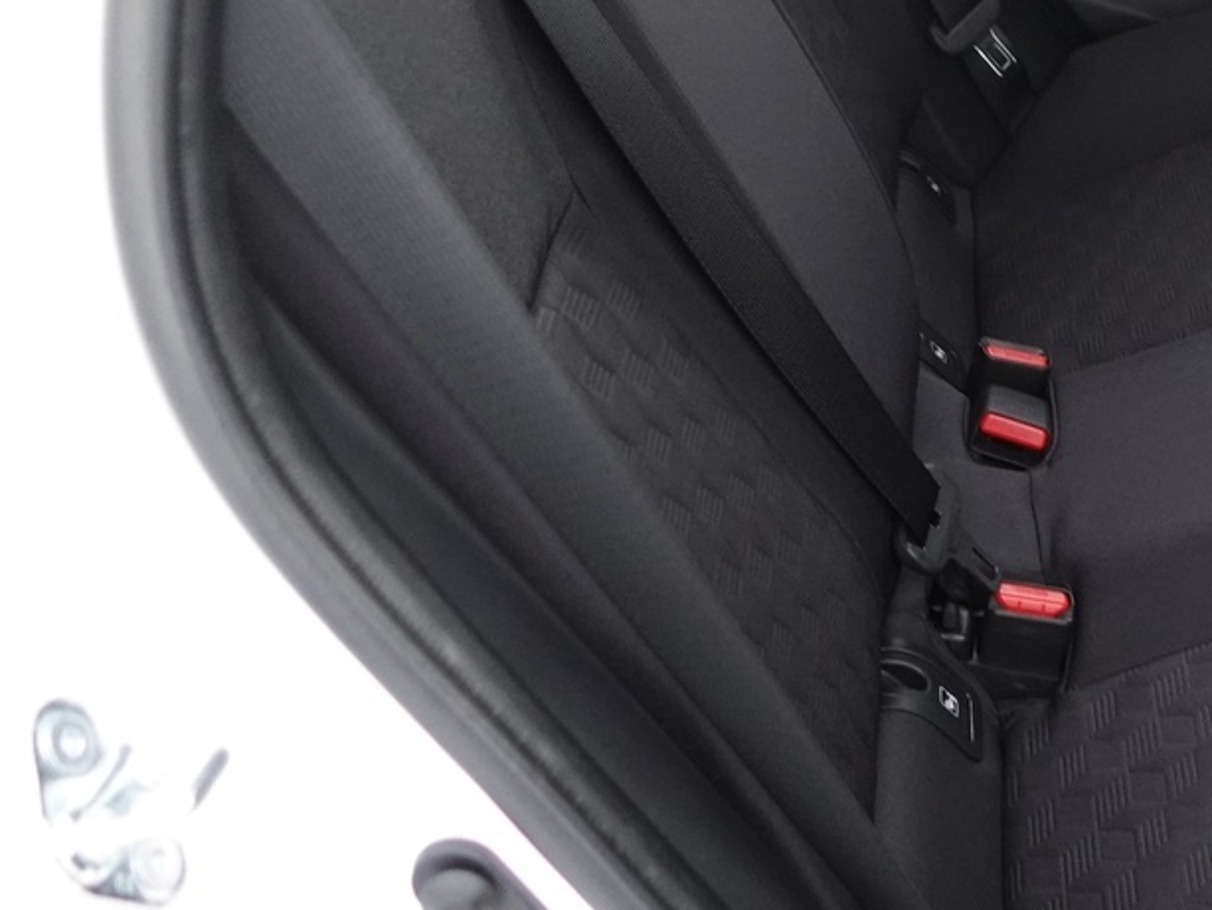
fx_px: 2136
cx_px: 1149
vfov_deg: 24.0
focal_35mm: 61
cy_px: 425
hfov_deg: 30.0
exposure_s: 1/15
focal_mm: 9.4
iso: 800
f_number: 1.8
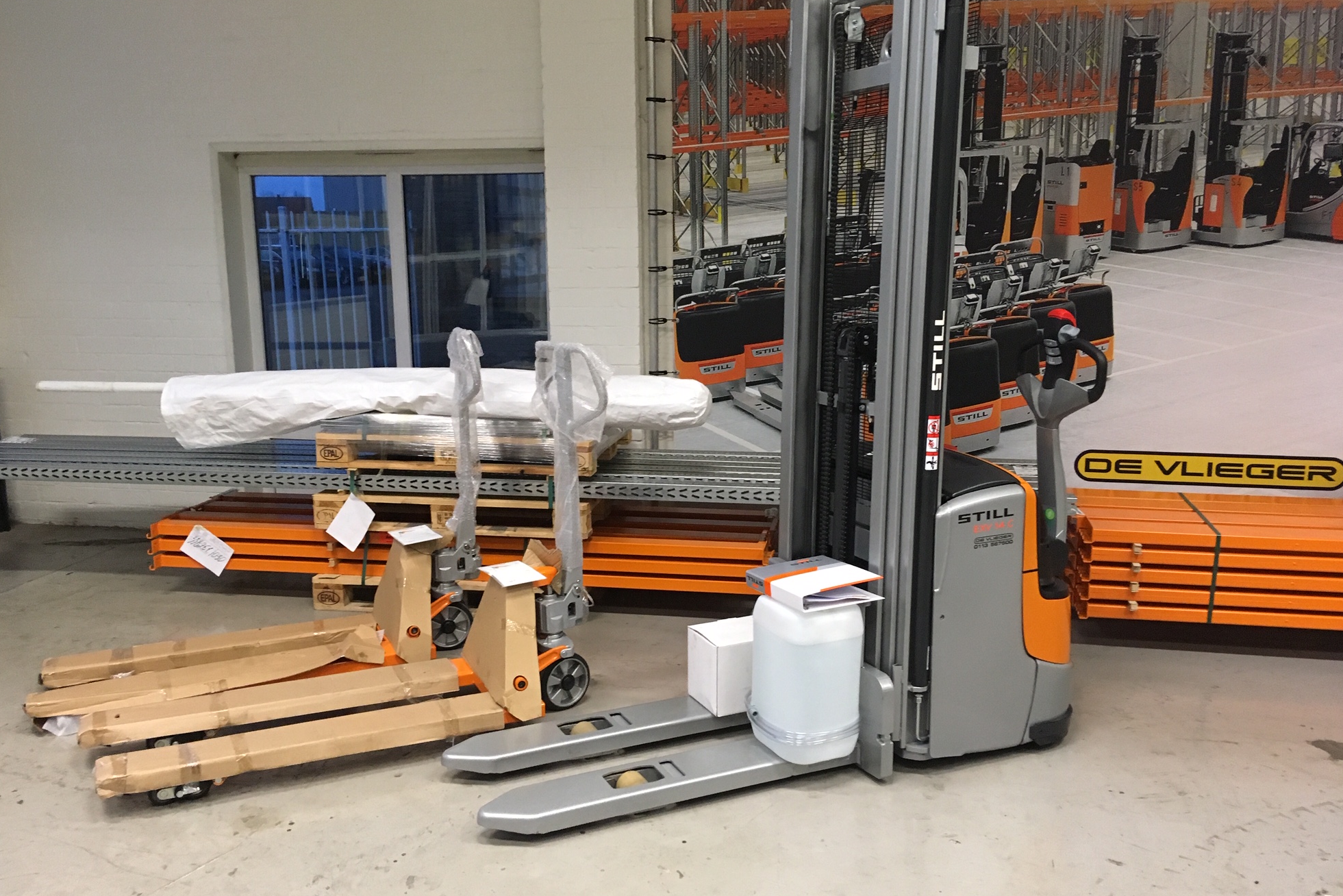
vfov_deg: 42.3
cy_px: 453
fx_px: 1157
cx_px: 662
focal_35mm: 31
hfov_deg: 60.3
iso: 200
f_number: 2.2
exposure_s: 1/33
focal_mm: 4.15
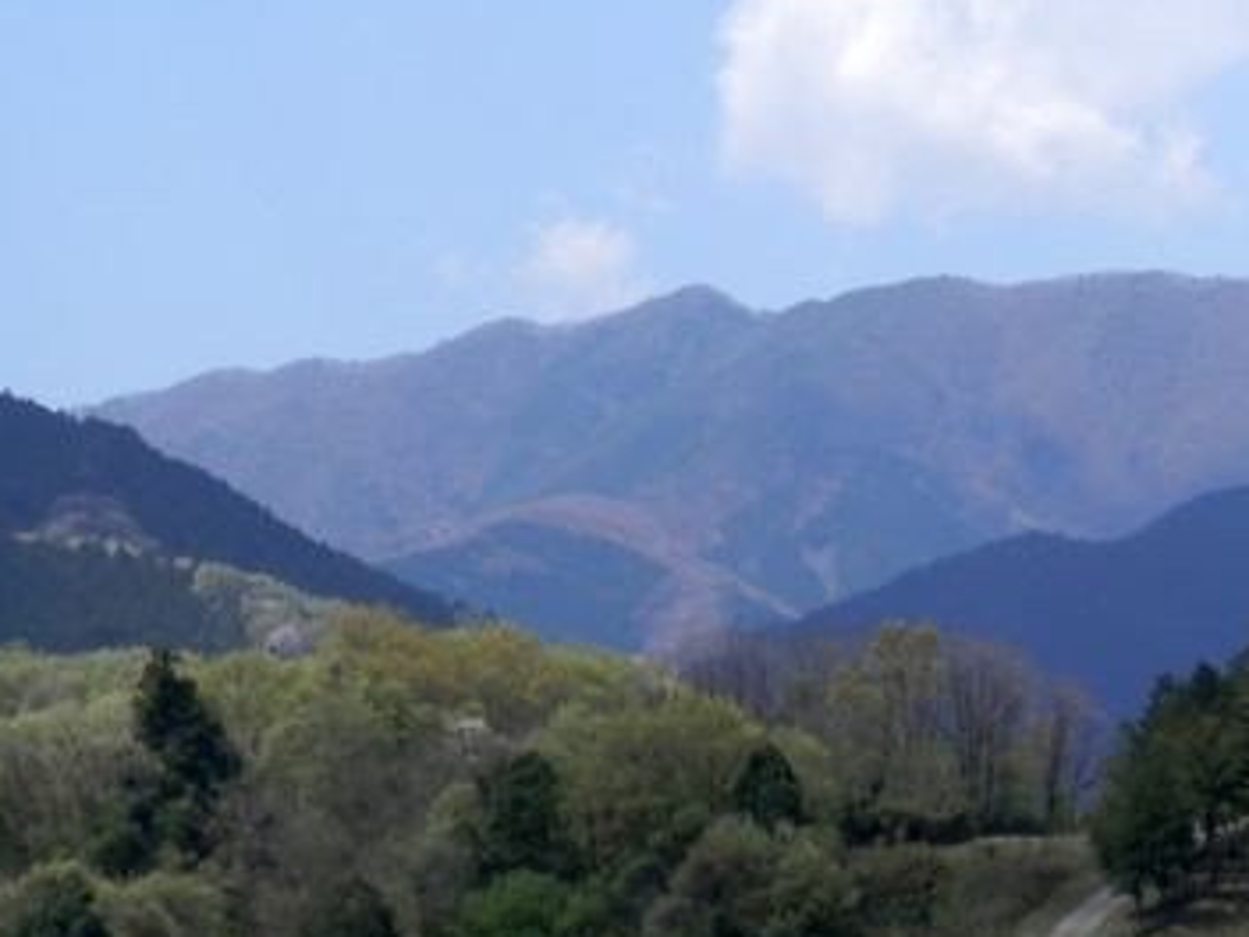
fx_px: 5990
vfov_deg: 8.9
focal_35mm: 166
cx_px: 1277
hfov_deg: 11.8
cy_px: 855
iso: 80
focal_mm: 13.1
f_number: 4.5
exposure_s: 1/640
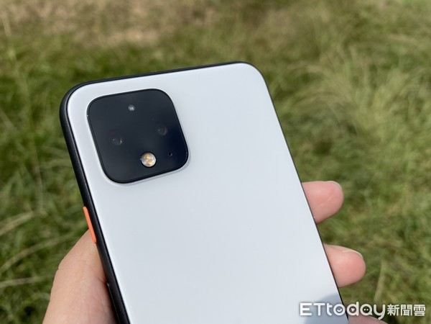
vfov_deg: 53.1
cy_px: 162
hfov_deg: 67.3
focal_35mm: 26
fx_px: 324
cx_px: 216
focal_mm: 4.25
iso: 32
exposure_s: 1/8264
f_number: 1.8
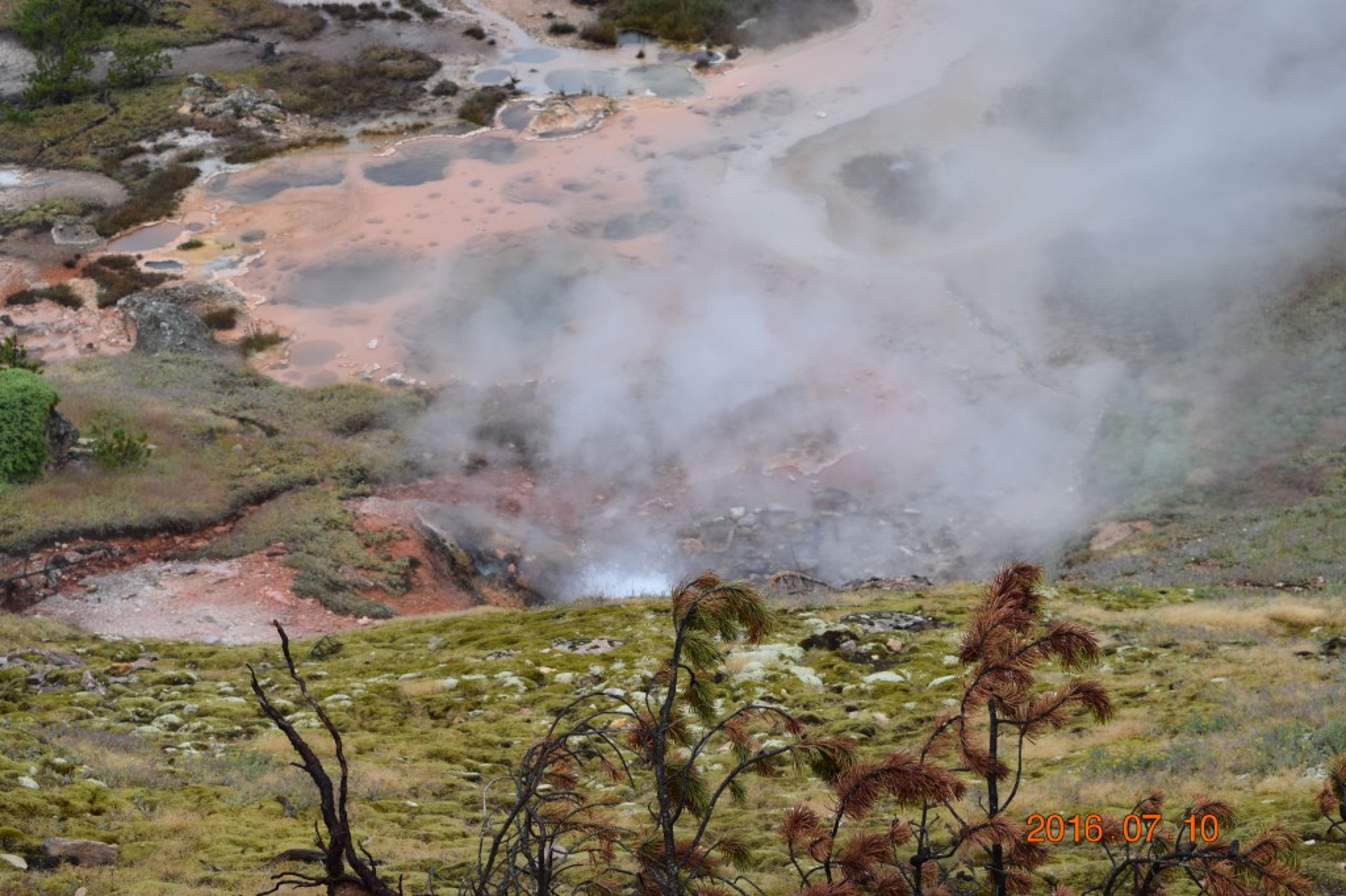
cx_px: 673
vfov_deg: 16.5
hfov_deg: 24.6
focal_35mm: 82
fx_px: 3083
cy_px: 448
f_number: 9
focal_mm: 55
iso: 200
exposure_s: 1/320
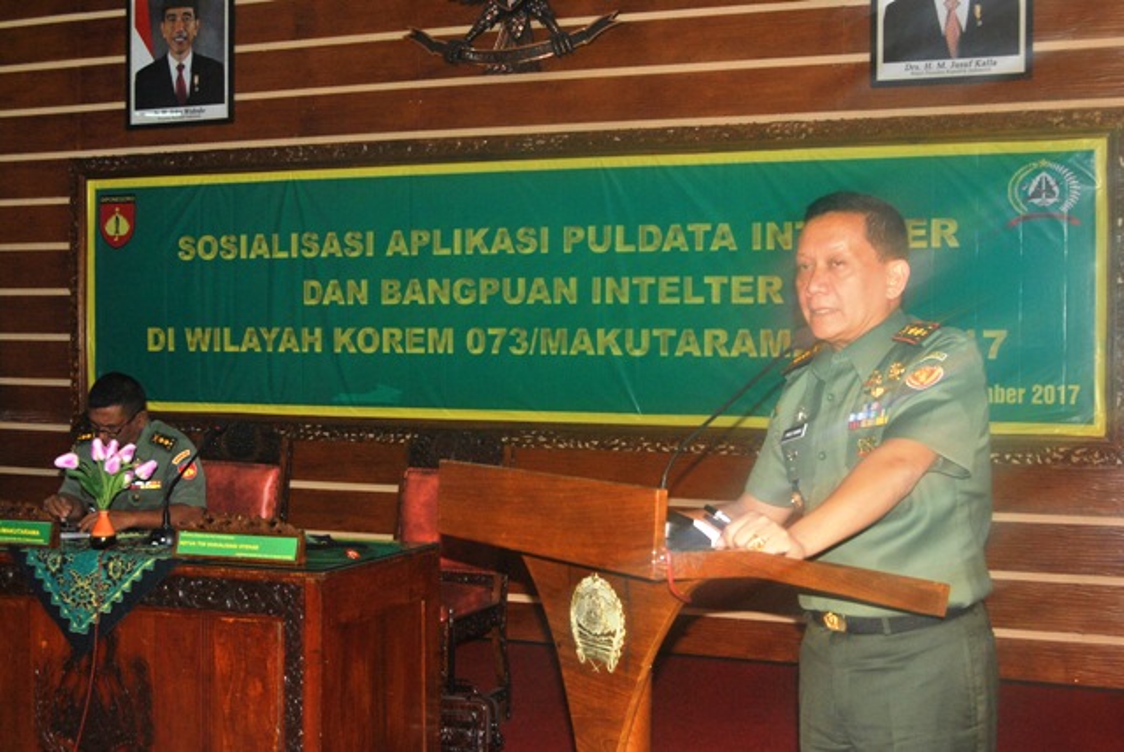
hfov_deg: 38.8
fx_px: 1594
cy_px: 376
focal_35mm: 51
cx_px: 562
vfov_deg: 26.5
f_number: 7.1
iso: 400
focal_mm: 34
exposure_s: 1/125
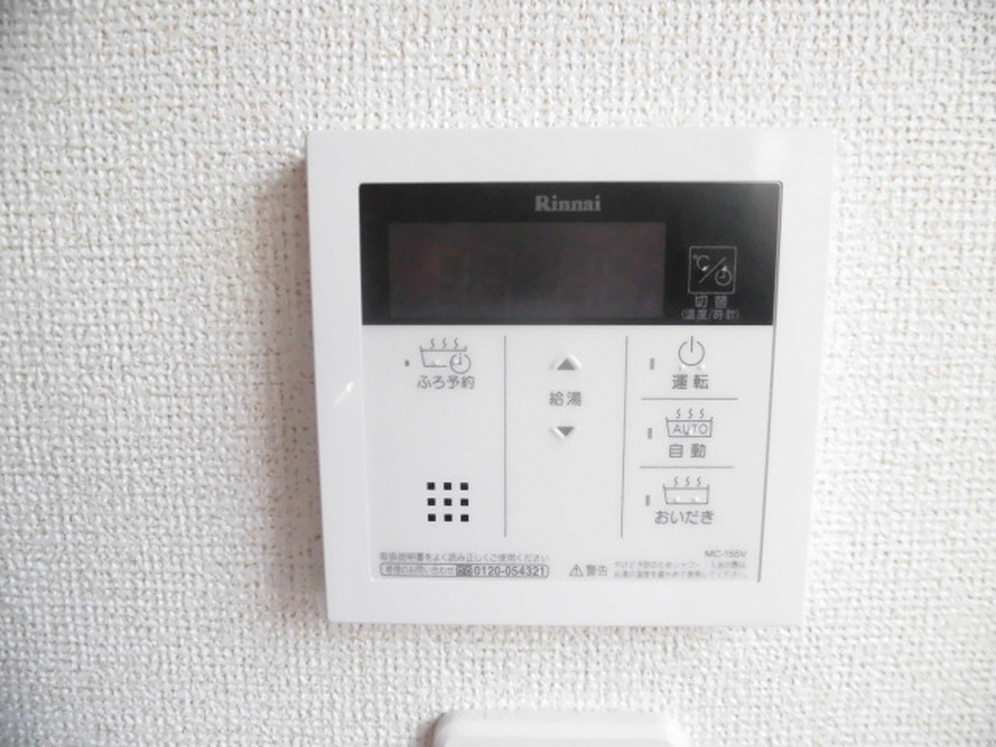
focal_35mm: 24
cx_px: 498
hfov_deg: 71.6
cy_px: 374
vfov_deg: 56.8
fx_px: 691
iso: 800
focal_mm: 4.3
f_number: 3.1
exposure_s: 1/250
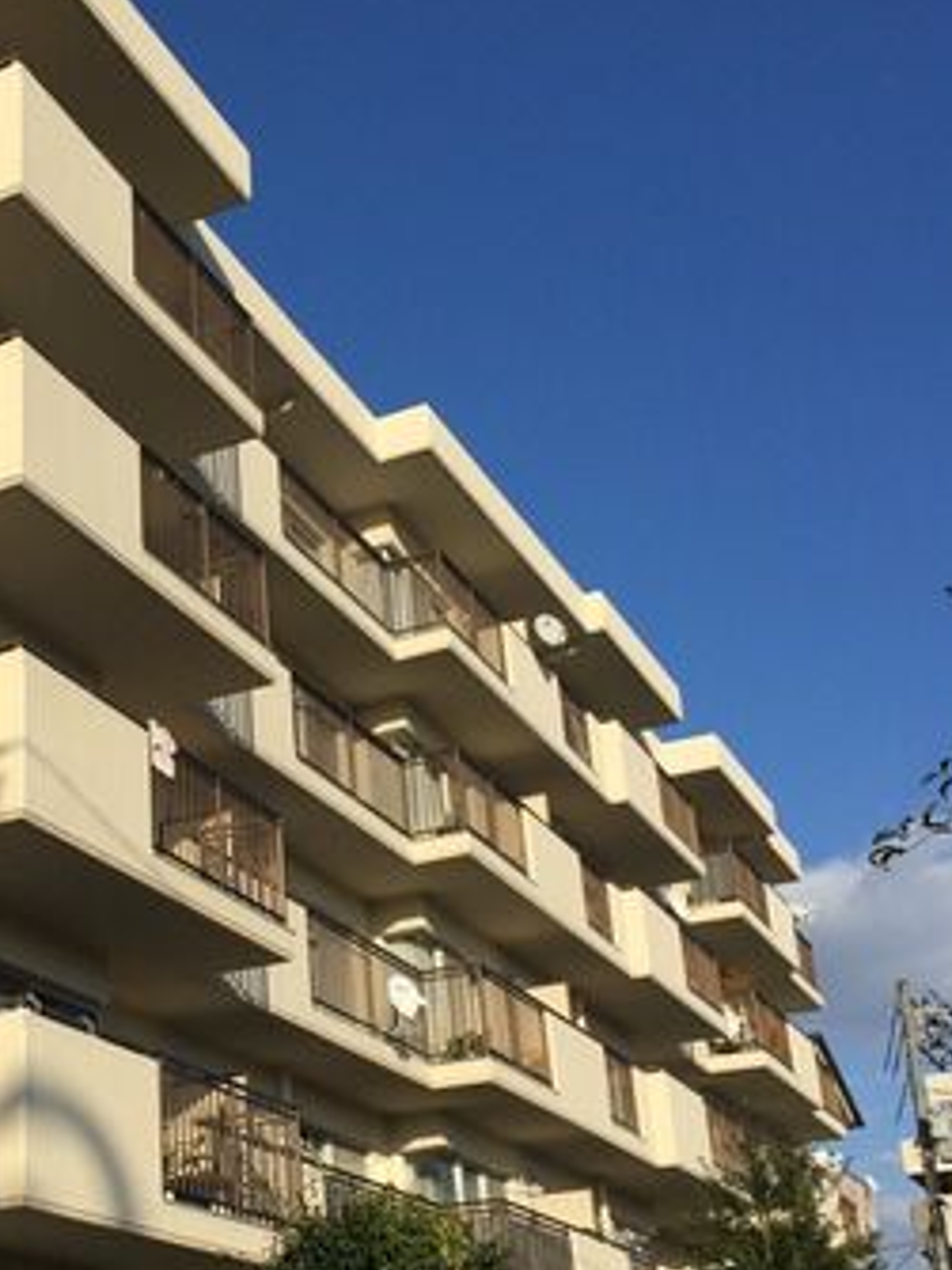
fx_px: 1908
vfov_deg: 36.7
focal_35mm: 52
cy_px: 747
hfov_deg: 27.3
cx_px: 148
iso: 32
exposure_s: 1/3300
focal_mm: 4.15
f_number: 2.2
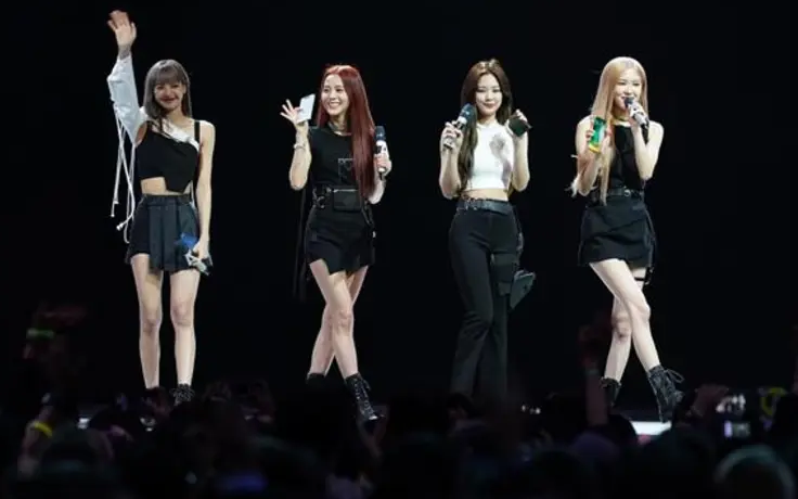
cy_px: 219
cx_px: 414
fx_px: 7046
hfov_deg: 6.5
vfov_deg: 4.1
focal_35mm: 324
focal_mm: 200
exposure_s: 1/100
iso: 800
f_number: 3.5
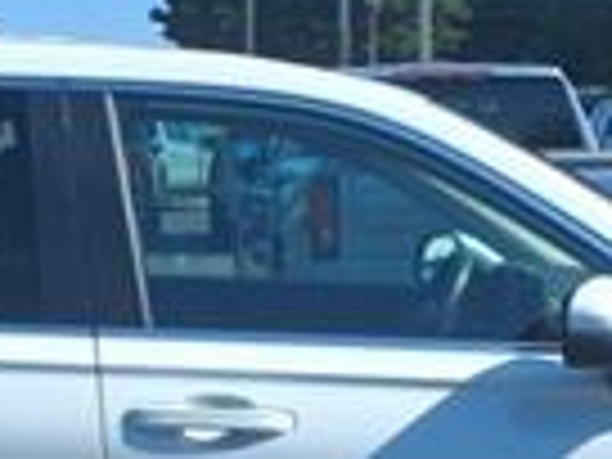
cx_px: 184
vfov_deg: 11.6
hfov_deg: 15.5
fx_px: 2245
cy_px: 374
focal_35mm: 127
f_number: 1.9
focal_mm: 3.58
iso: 40
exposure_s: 1/1667
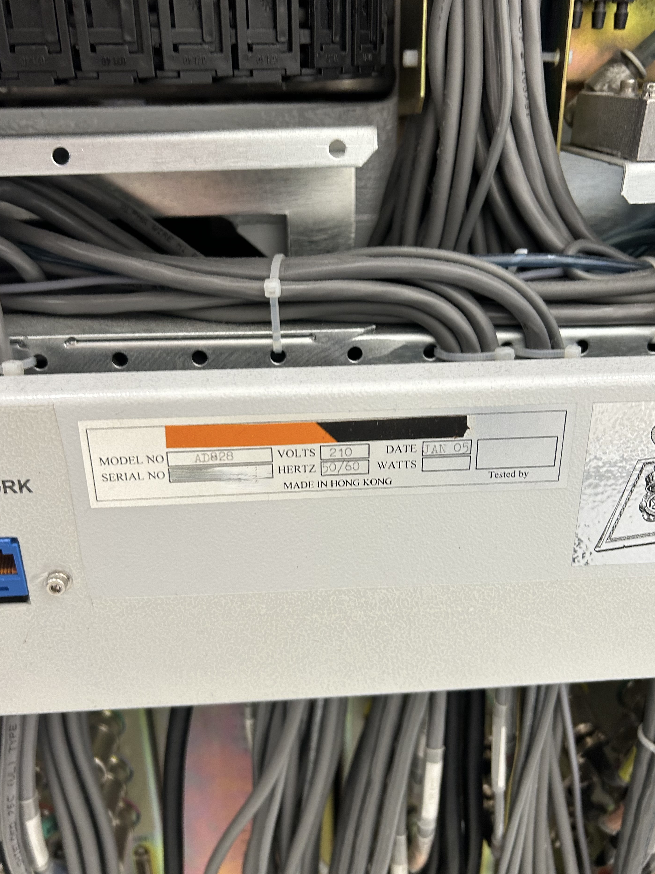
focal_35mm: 28
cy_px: 438
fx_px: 706
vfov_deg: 63.4
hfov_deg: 49.7
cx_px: 335
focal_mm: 5.7
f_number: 1.5
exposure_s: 1/60
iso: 160
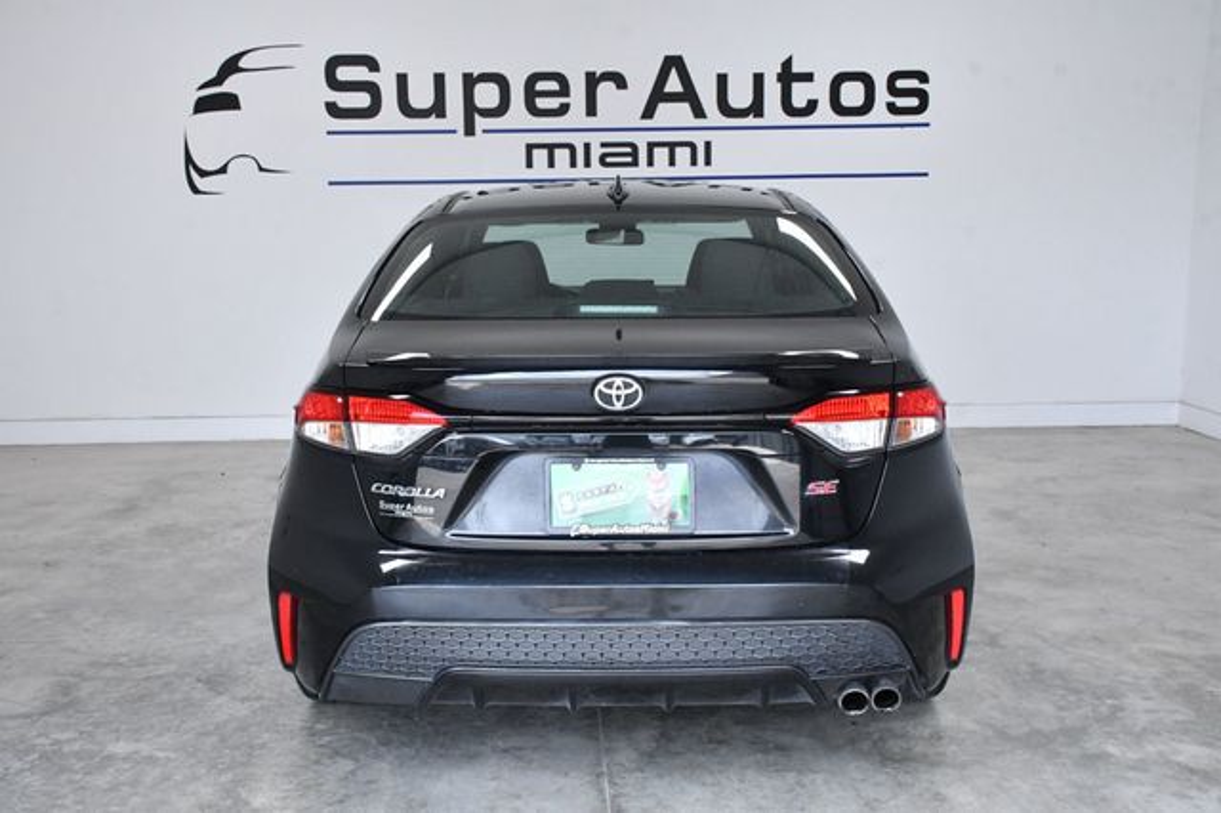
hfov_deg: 49.6
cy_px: 406
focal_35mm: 39
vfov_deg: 34.2
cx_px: 610
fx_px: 1322
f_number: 10
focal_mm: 26
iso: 2500
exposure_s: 1/400
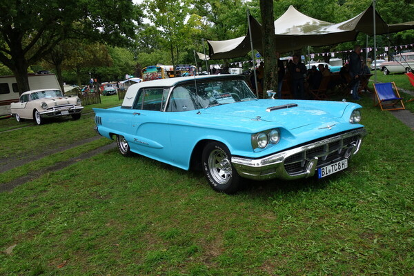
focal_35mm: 29
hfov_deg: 63.7
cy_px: 138
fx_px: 333
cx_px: 207
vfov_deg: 45.0
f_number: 4.5
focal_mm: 10.91
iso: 320
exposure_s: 1/250
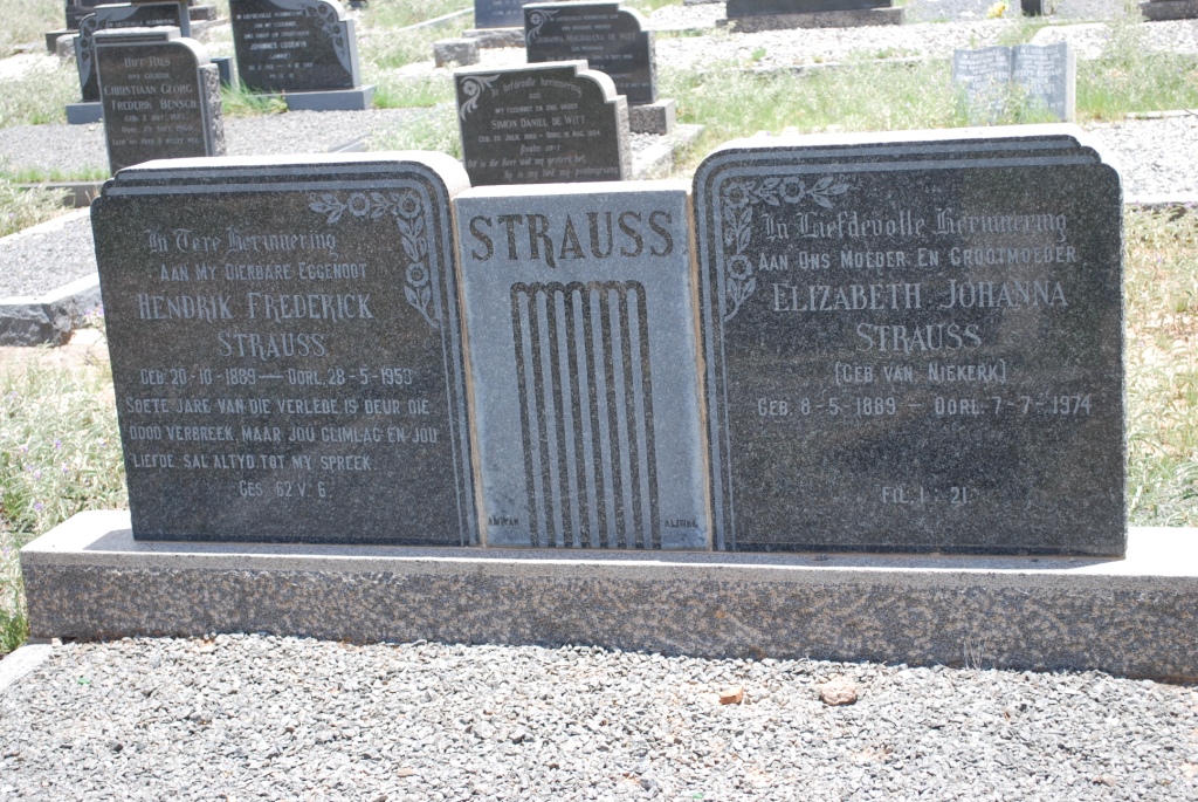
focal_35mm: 60
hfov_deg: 33.4
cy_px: 401
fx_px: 1999
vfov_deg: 22.7
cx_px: 599
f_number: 6.3
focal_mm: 40
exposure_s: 1/160
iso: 100
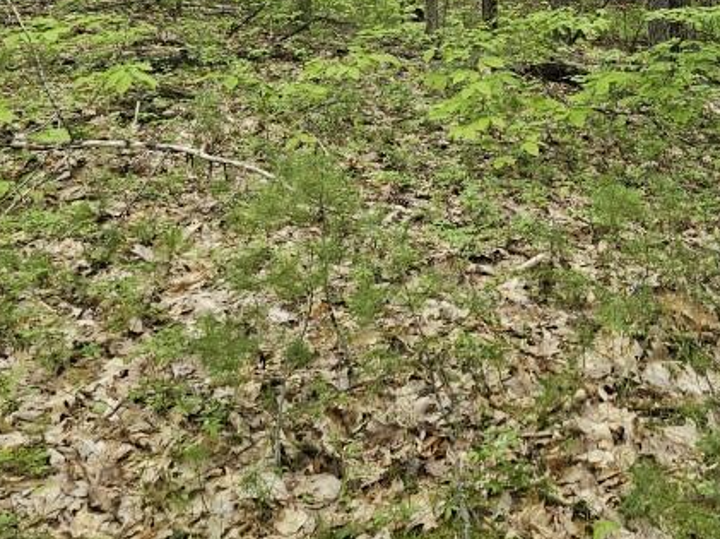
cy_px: -108
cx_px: 484
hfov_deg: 34.0
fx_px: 1164
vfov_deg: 23.8
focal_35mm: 56
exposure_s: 1/120
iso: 100
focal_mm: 5.4
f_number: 1.8
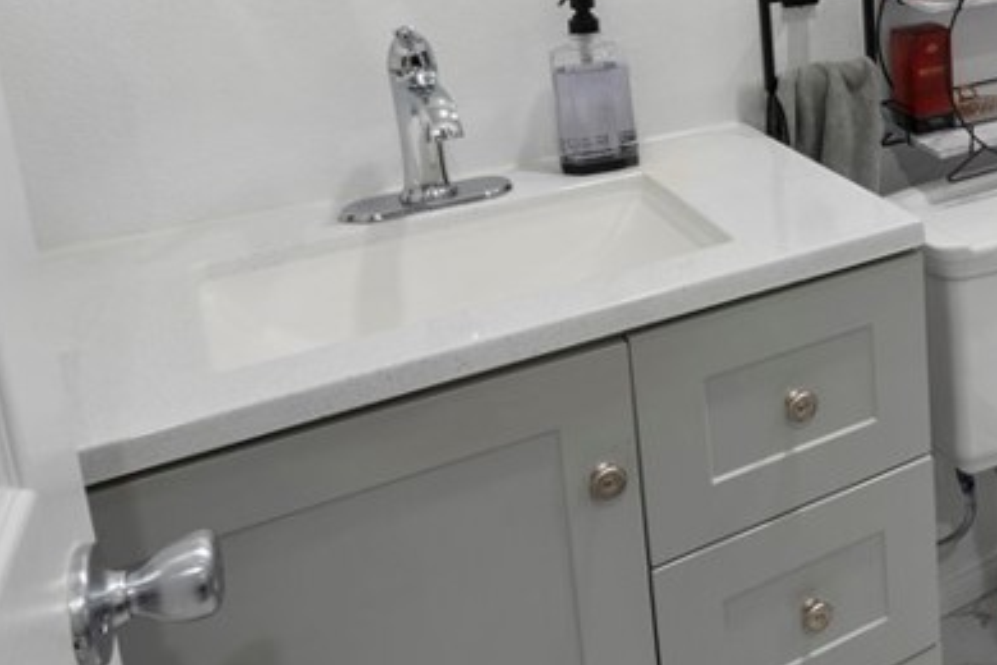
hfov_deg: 37.1
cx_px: 1153
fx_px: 1163
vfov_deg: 30.1
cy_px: 29
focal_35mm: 42
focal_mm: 16
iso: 50
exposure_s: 30
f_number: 22
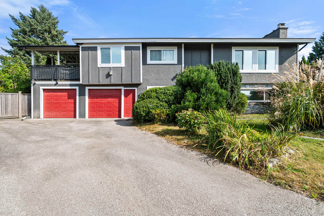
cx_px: 162
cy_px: 108
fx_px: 135
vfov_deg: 77.3
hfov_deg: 100.4
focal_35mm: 15
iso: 320
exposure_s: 1/1000
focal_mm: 10
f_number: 7.1
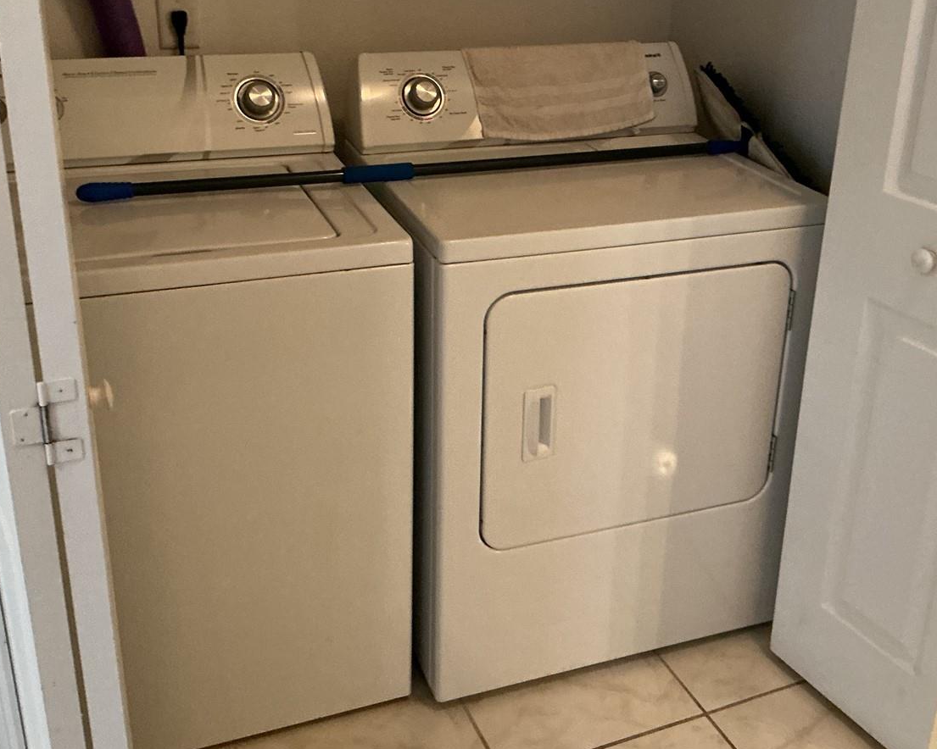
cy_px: 284
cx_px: 516
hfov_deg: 44.7
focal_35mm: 41
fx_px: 1137
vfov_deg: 36.3
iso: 250
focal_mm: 3
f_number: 1.8
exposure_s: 1/40
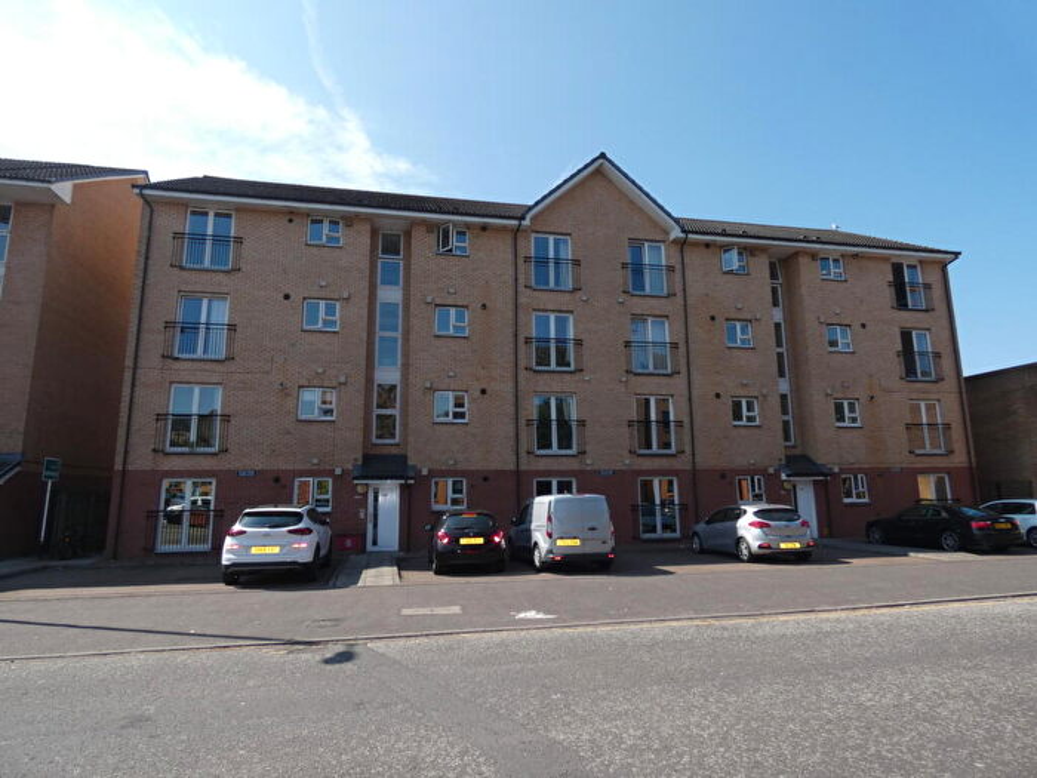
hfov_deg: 81.7
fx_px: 599
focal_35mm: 20
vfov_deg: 66.0
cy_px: 389
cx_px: 518
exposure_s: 1/1000
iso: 80
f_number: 2.8
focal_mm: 3.6
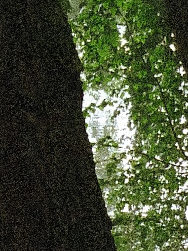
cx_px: -473
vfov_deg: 6.2
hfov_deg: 4.4
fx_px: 2281
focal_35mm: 315
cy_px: -192
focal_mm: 6.5
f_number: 3.6
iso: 200
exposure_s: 1/161
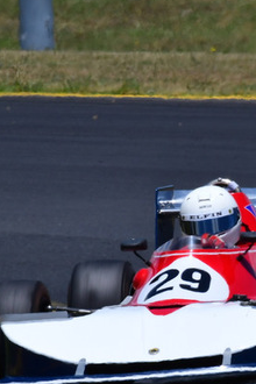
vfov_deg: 1.2
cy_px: 191
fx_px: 17833
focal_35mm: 1672
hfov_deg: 0.8
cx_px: 182
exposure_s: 1/640
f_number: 16
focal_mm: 460
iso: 400
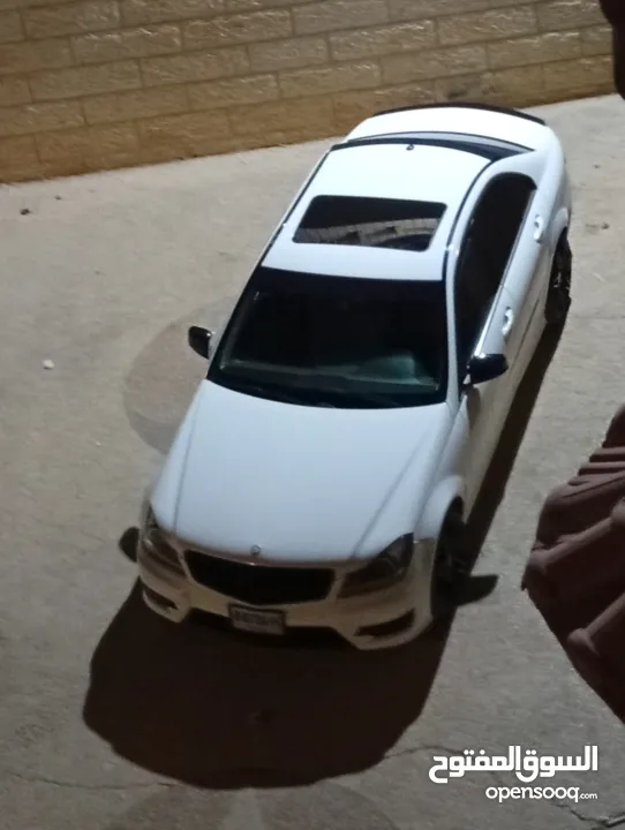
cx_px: 312
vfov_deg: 25.0
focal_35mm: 78
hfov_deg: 18.9
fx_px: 1873
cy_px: 415
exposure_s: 1/20
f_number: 1.8
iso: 664
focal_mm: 3.84
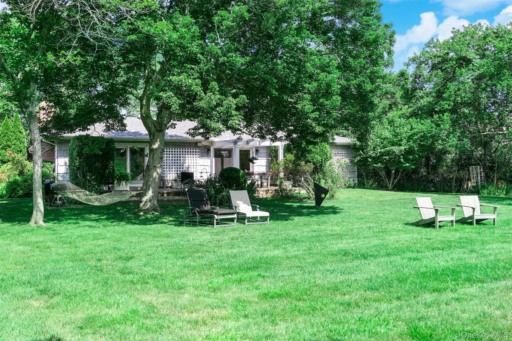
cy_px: 170
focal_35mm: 35
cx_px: 256
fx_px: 498
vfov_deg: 37.8
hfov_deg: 54.4
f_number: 2.8
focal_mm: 12.8
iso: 125
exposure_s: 1/800
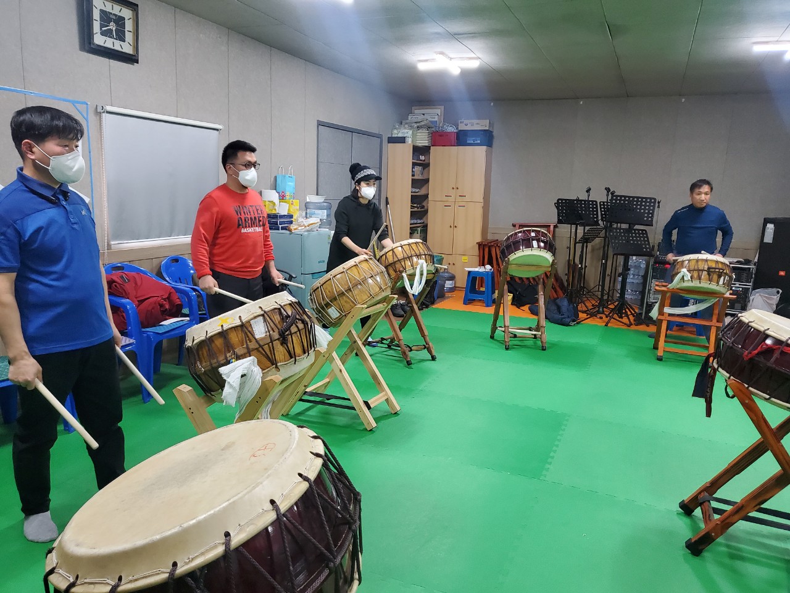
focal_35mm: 26
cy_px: 296
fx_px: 593
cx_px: 395
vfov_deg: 53.1
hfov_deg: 67.3
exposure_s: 1/120
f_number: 1.8
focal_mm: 4.25
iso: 320
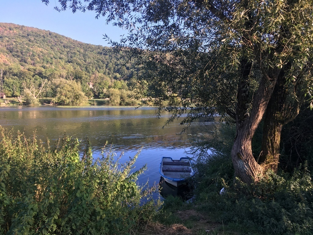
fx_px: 262
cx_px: 156
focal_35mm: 29
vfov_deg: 48.2
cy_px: 118
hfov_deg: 61.7
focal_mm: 4.15
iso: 25
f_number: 2.2
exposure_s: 1/288
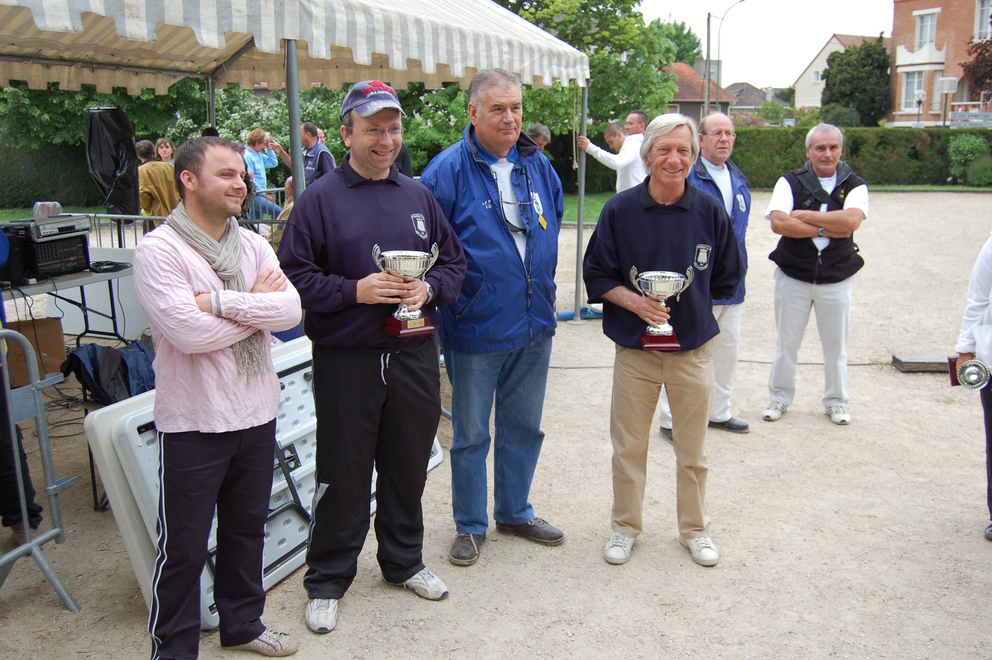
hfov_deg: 57.3
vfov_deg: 39.9
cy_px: 330
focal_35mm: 33
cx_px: 496
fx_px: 909
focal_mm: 22
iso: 200
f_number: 4.5
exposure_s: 1/80
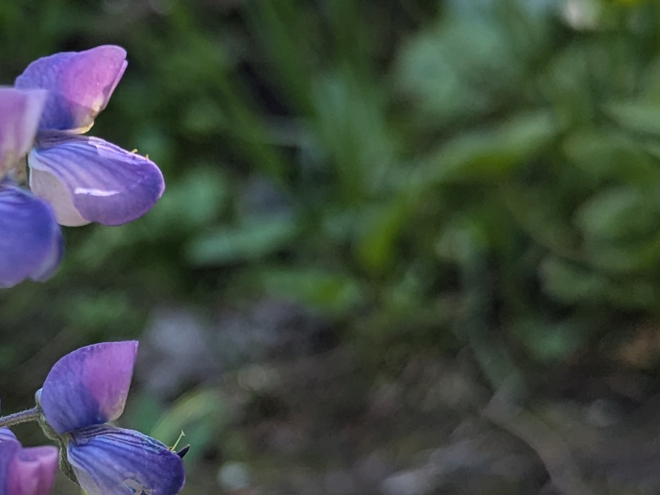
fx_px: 1487
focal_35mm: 78
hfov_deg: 23.5
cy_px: 344
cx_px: -66
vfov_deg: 18.8
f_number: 1.85
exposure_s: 1/891
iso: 41
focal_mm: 6.81
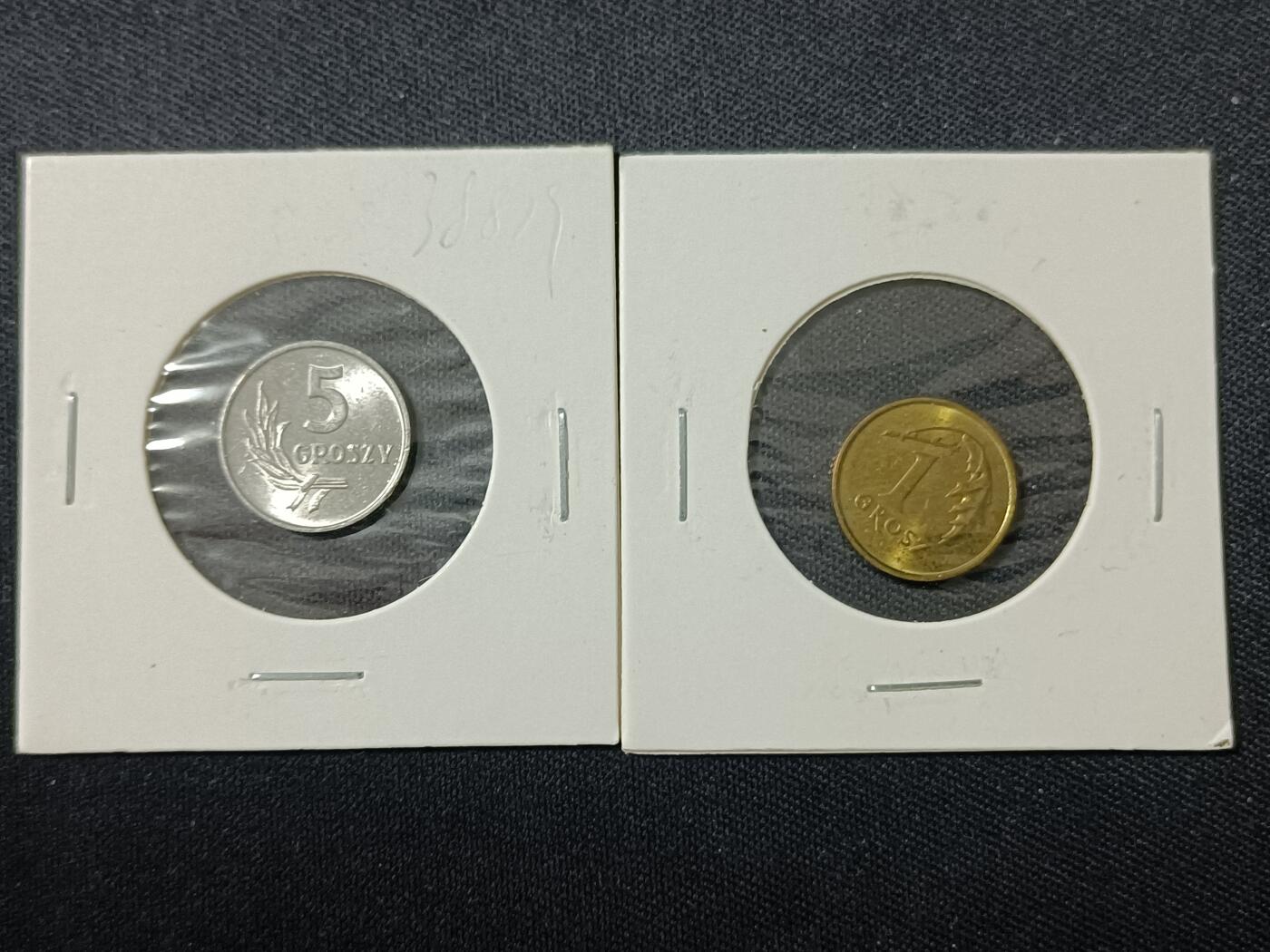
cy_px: 476
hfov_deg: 47.9
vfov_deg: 36.8
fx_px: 1431
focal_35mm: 39
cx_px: 635
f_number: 1.8
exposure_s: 1/33.3
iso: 1513
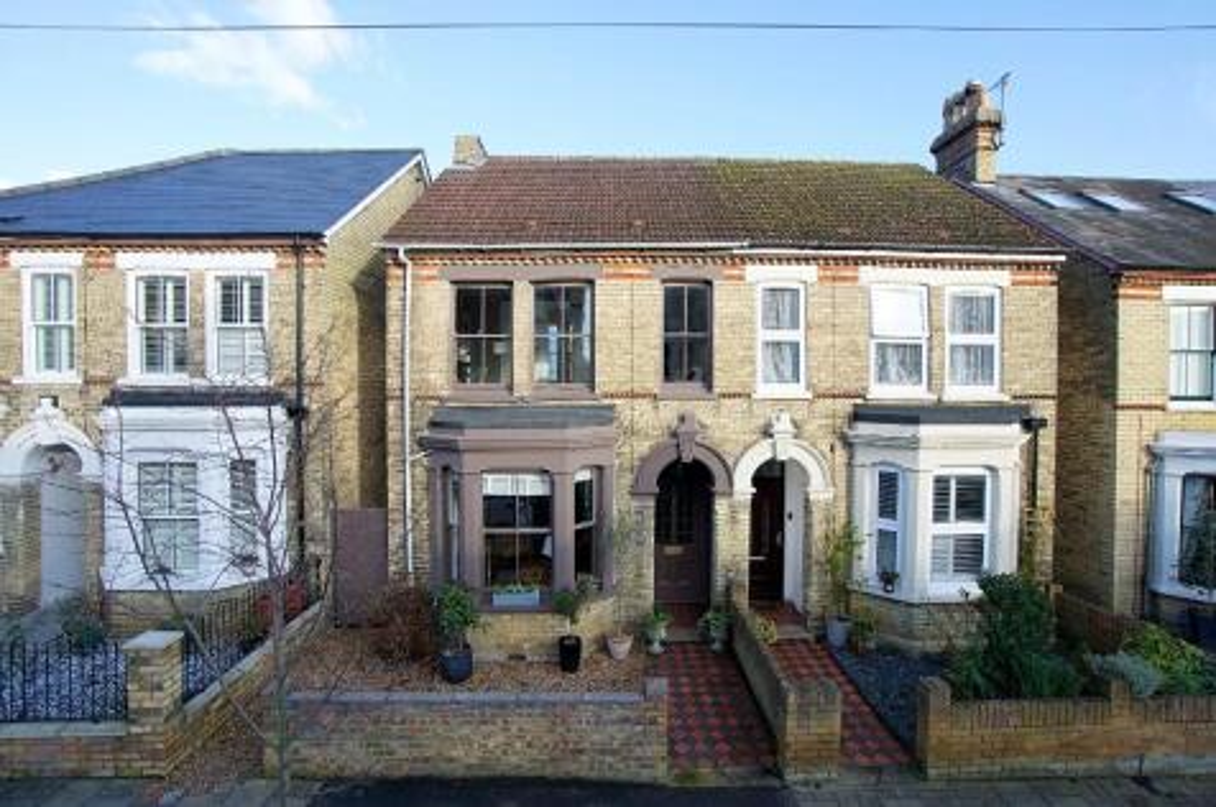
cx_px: 608
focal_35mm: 15
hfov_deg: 100.5
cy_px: 404
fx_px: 506
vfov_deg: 77.2
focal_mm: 10
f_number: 6.3
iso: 100
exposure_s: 1/100
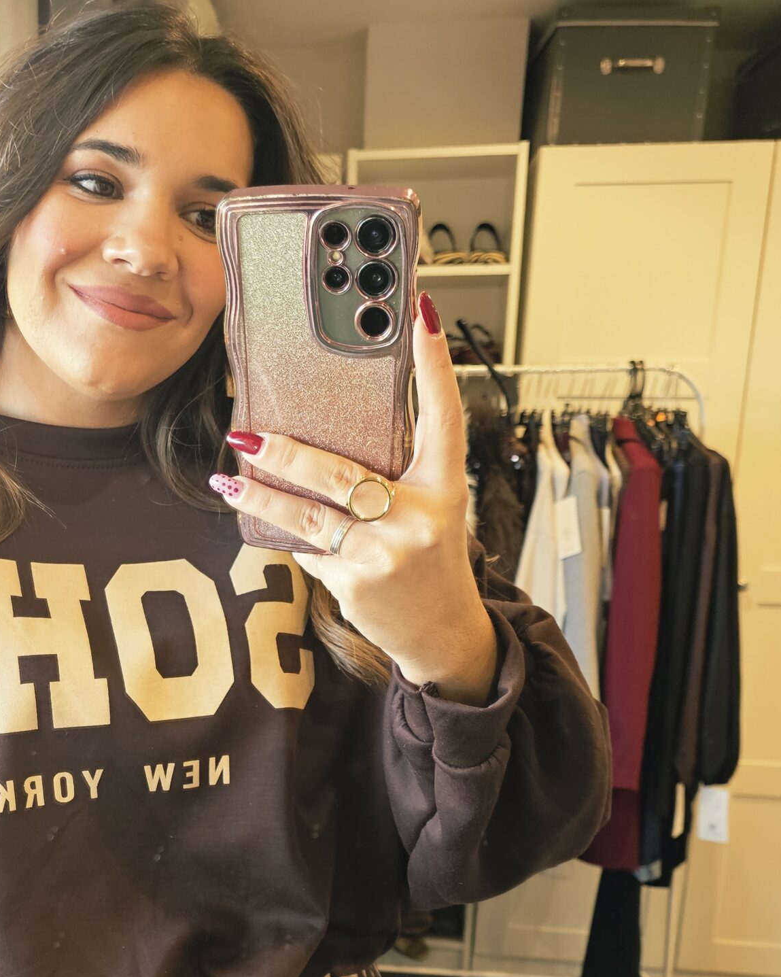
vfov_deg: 44.2
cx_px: 133
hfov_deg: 35.8
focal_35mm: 40
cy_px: 739
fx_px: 1156
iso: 250
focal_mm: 6.3
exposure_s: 1/100
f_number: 1.7
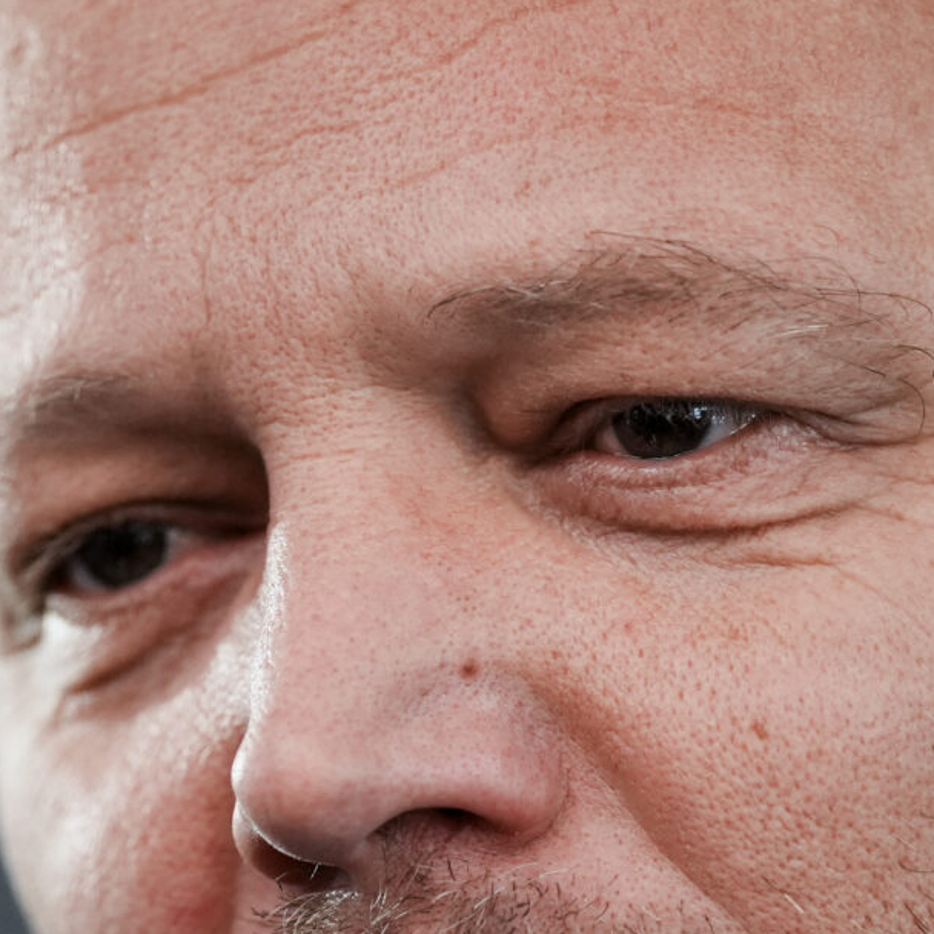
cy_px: 604
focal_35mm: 483
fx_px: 14744
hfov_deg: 3.6
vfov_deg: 3.6
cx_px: 336
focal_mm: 135
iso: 1000
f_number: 1.8
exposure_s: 1/500
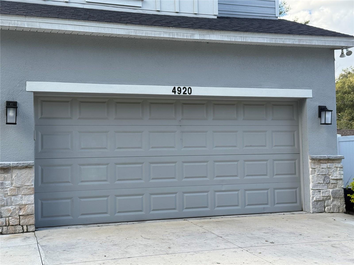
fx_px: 491
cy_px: 132
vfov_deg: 30.3
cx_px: 177
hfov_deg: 39.7
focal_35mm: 48
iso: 64
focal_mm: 6.76
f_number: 1.78
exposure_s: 1/620
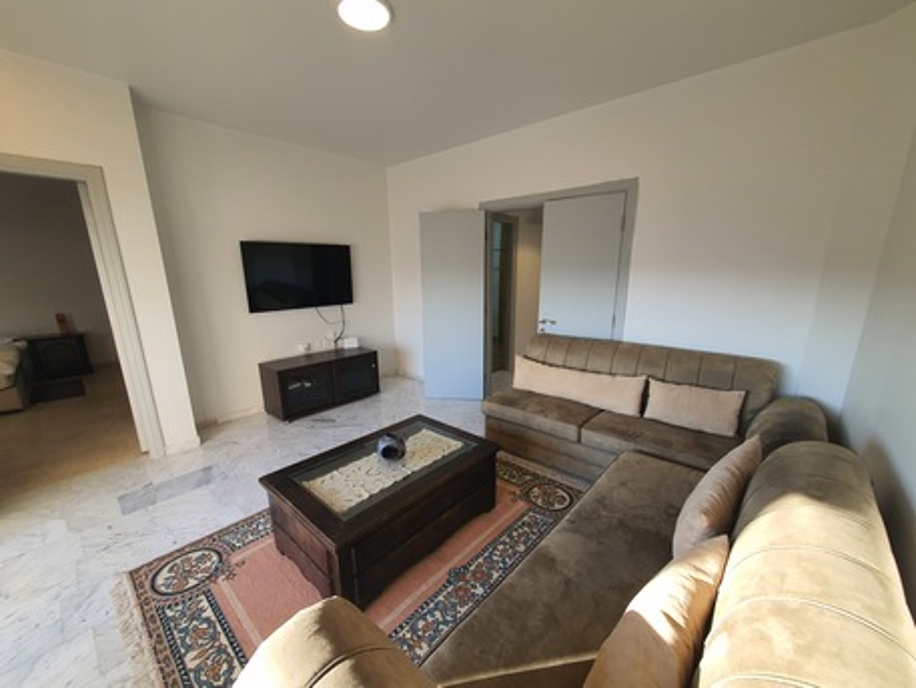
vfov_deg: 89.9
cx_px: 458
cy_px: 344
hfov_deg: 106.2
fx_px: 344
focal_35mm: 13
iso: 50
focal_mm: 1.8
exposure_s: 1/50
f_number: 2.2
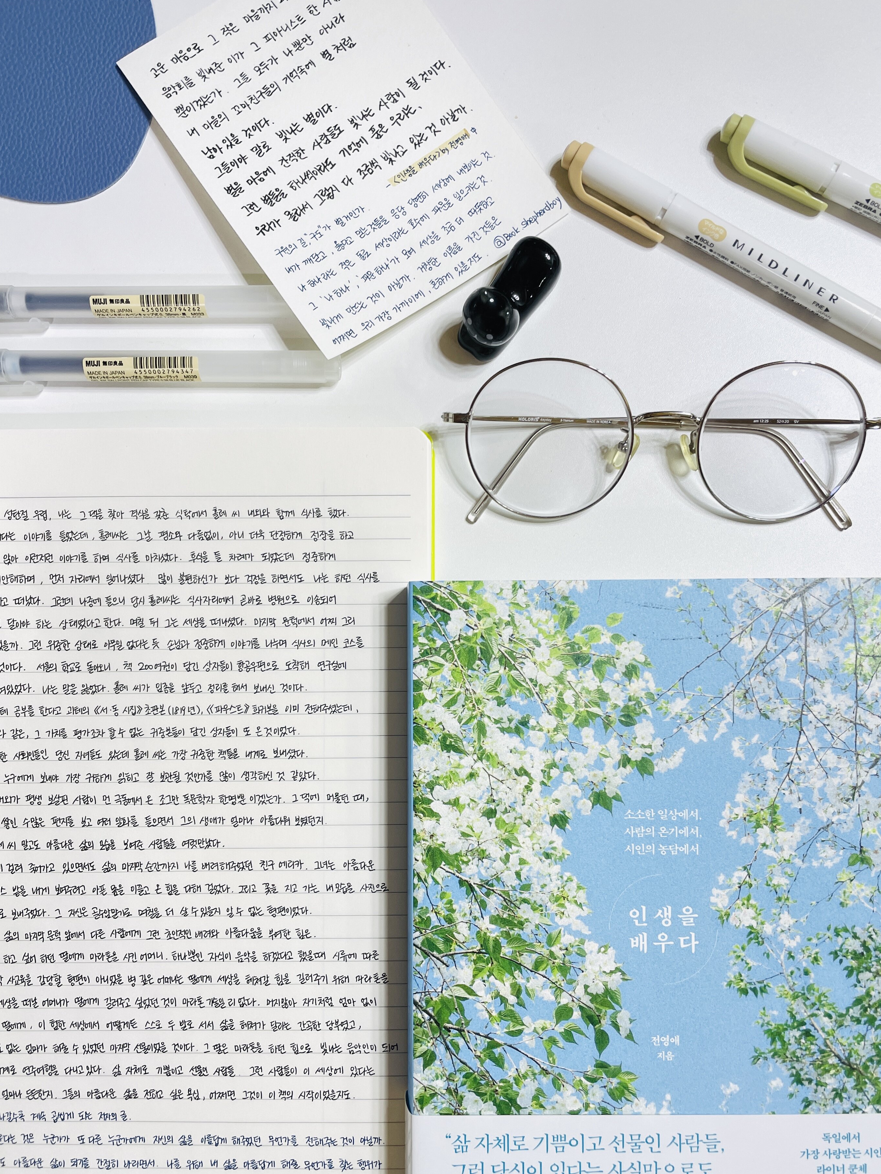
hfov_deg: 48.2
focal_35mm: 29
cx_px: 438
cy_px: 635
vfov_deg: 61.6
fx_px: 984
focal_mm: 4.2
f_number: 1.6
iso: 64
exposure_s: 1/60
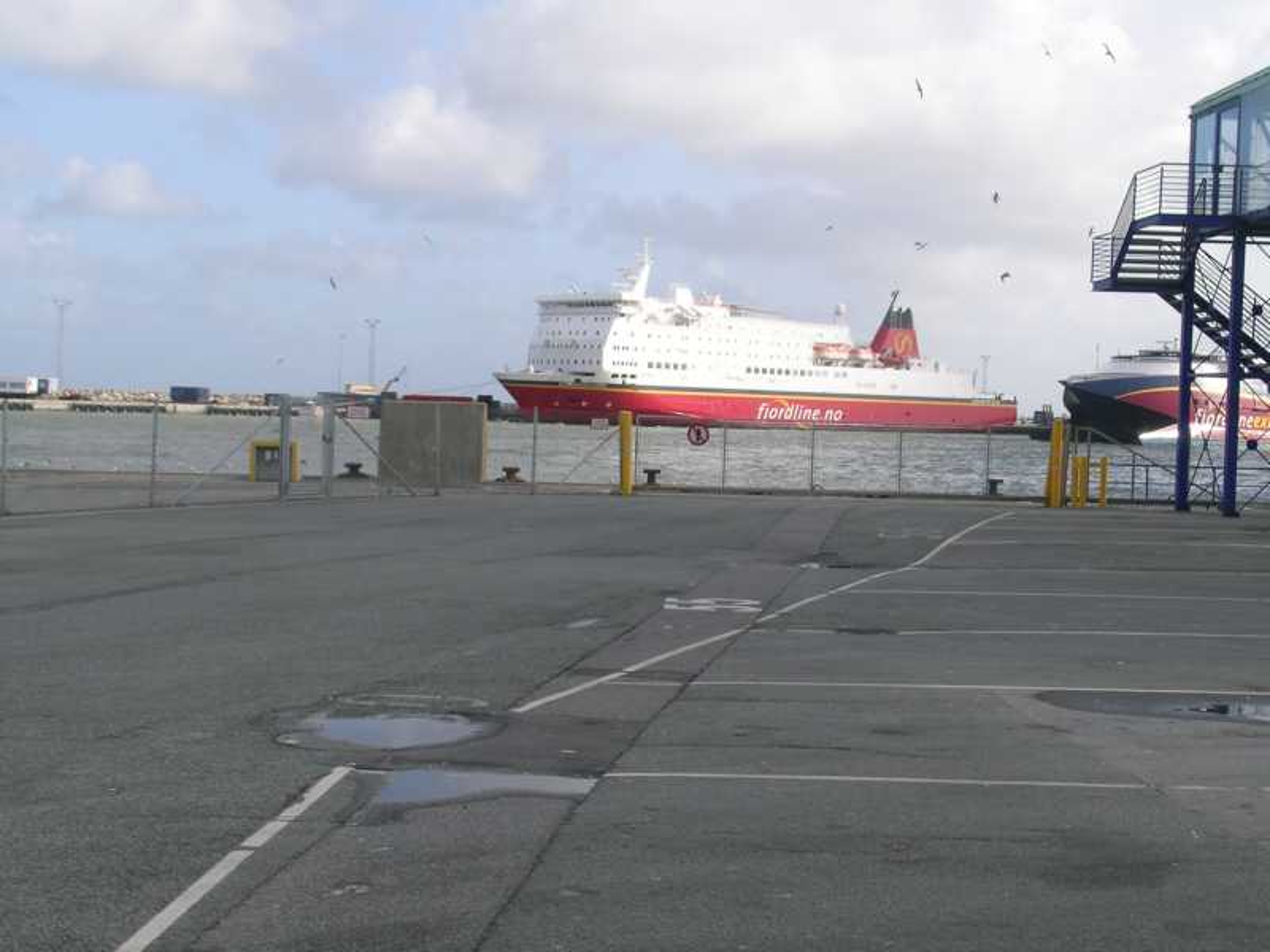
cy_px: 476
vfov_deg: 25.7
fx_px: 2091
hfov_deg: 33.8
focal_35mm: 57
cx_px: 635
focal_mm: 11.8
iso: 50
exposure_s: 1/182
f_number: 7.2
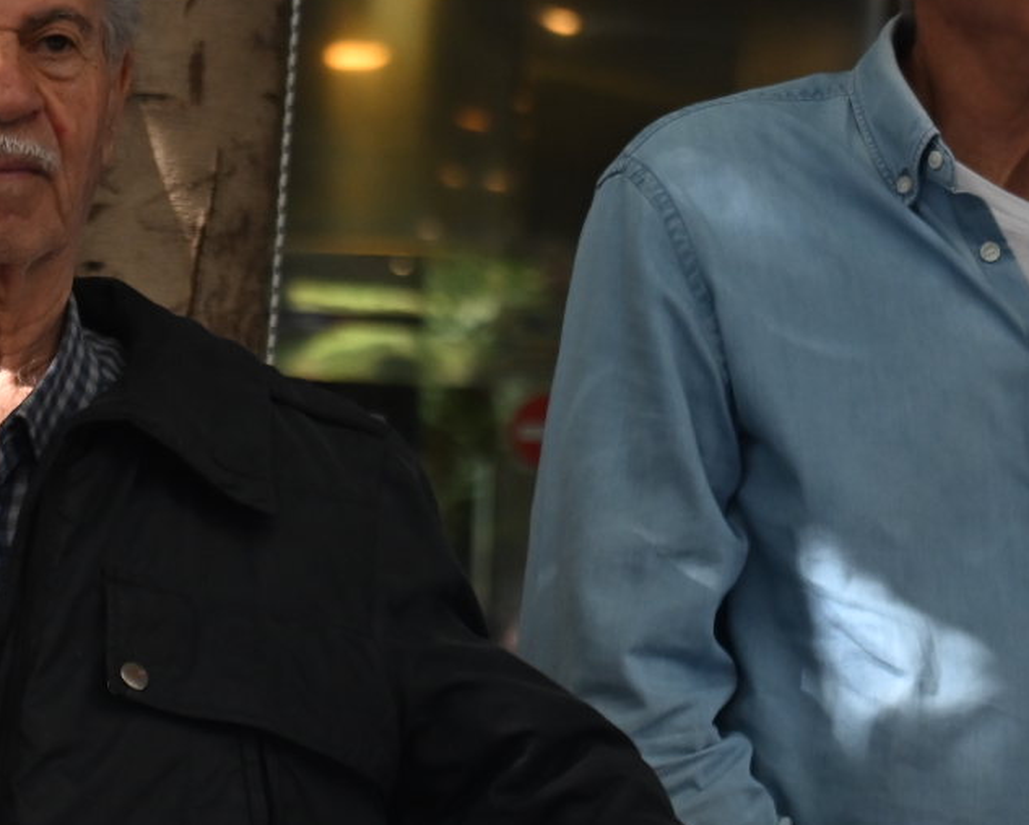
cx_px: 20
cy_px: 405
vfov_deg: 6.5
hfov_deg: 8.0
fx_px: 7282
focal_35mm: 239
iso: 800
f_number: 4
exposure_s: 1/400
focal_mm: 70
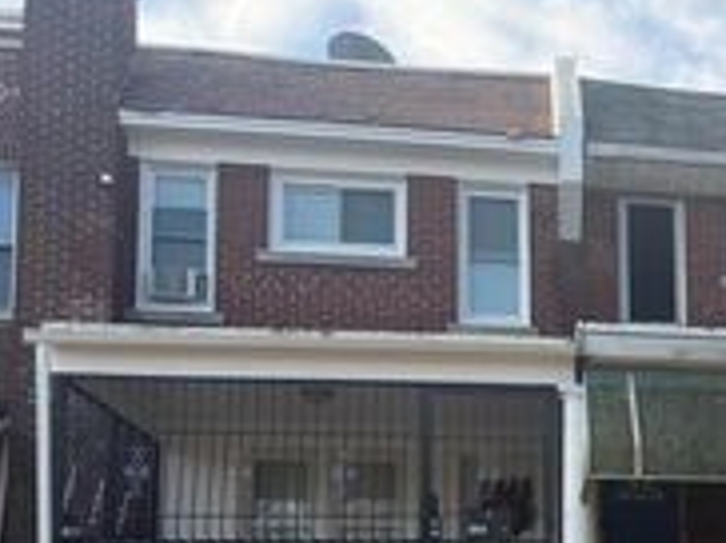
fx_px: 1382
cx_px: 866
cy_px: 577
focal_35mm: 66
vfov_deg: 21.2
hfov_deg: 26.3
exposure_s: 1/1018
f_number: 1.78
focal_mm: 6.76
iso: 100
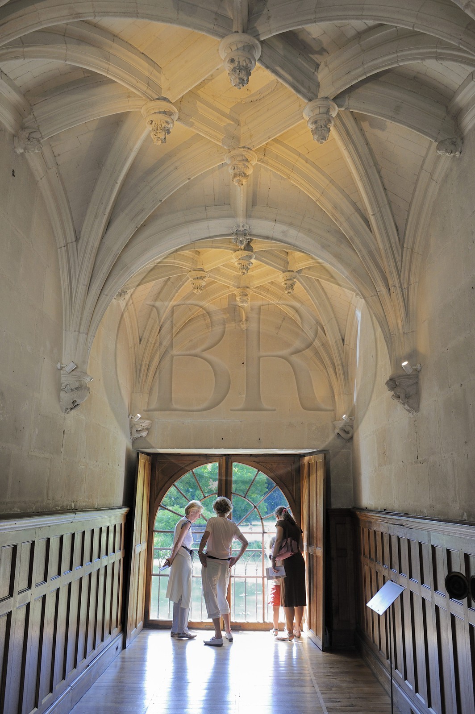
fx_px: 555
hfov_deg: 46.3
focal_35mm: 28
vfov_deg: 65.5
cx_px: 238
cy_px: 357
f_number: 6.3
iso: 800
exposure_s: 1/60
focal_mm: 28
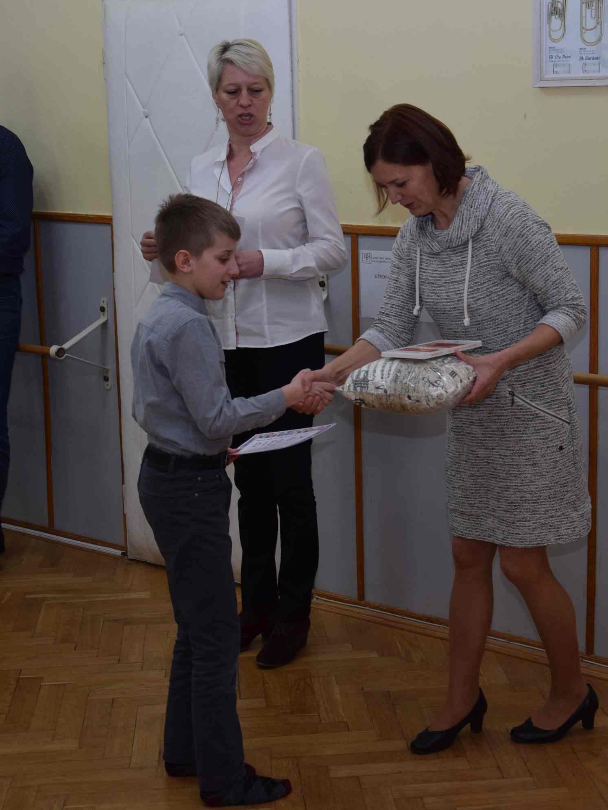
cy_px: 405
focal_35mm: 65
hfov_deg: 22.5
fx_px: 1522
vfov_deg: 29.8
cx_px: 401
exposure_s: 1/100
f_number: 4.2
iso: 400
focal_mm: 30
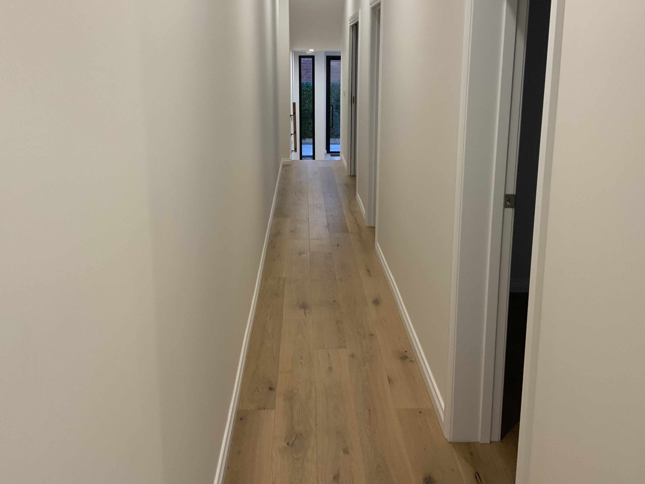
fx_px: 671
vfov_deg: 39.5
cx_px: 317
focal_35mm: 36
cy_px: 200
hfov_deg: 51.4
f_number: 1.8
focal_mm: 3
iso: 64
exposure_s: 1/50
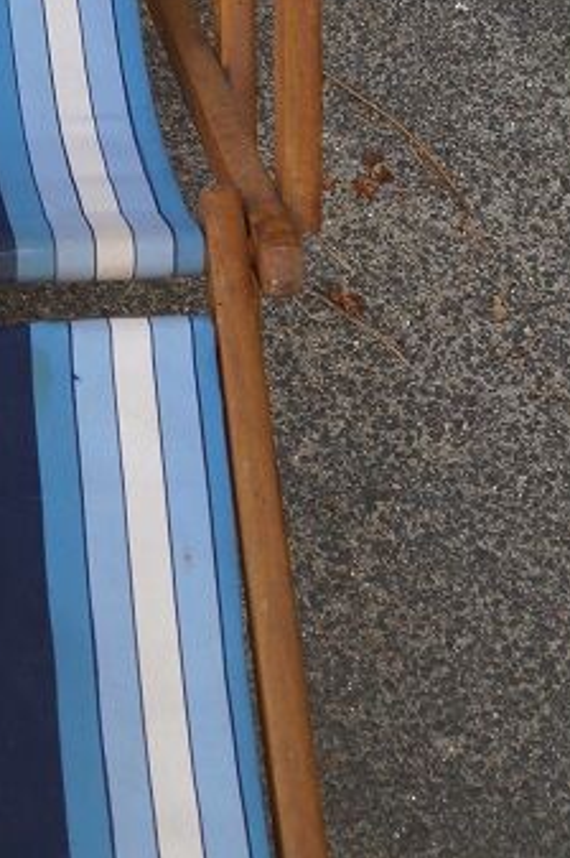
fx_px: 2499
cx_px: -108
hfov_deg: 12.7
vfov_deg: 19.1
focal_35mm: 105
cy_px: 78
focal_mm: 24
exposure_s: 1/160
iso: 100
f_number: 6.3
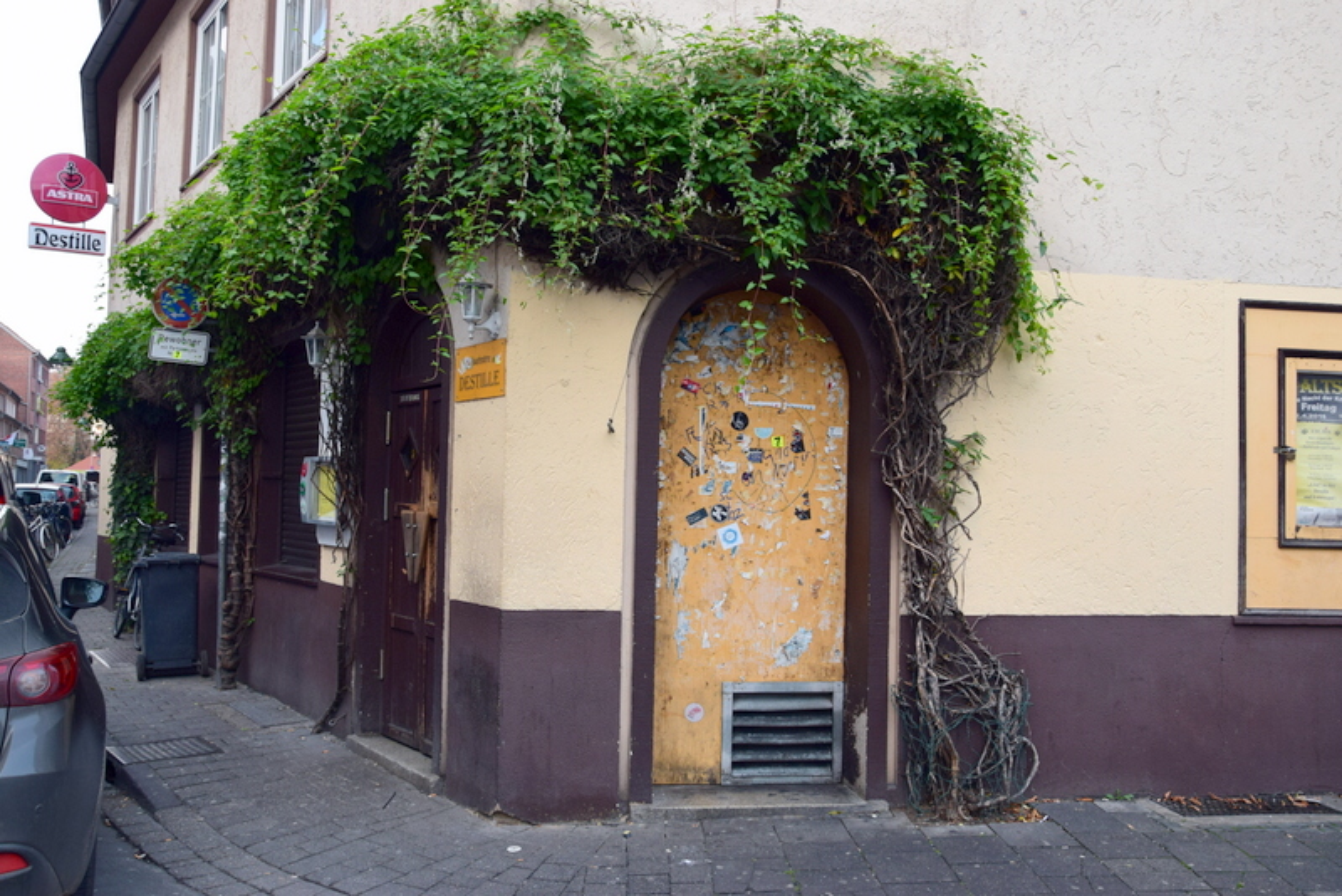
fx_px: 1175
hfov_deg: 59.5
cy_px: 448
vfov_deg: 41.7
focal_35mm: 32
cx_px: 671
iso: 400
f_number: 7.1
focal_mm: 21
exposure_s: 1/40
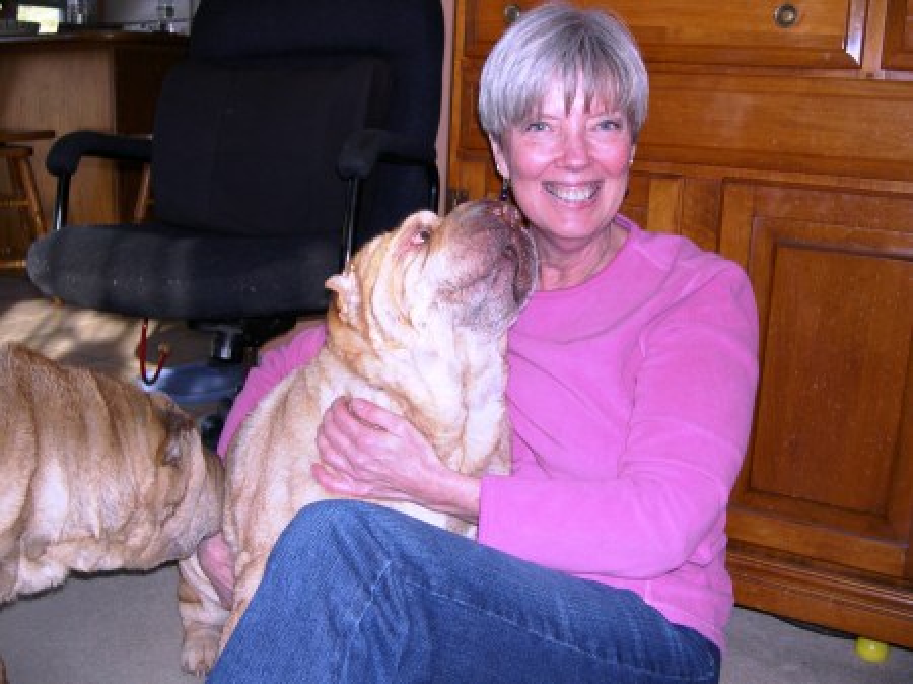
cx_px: 456
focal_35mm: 38
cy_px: 342
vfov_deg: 37.7
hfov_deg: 49.0
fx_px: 1002
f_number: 2.8
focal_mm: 8
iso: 100
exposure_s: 1/60
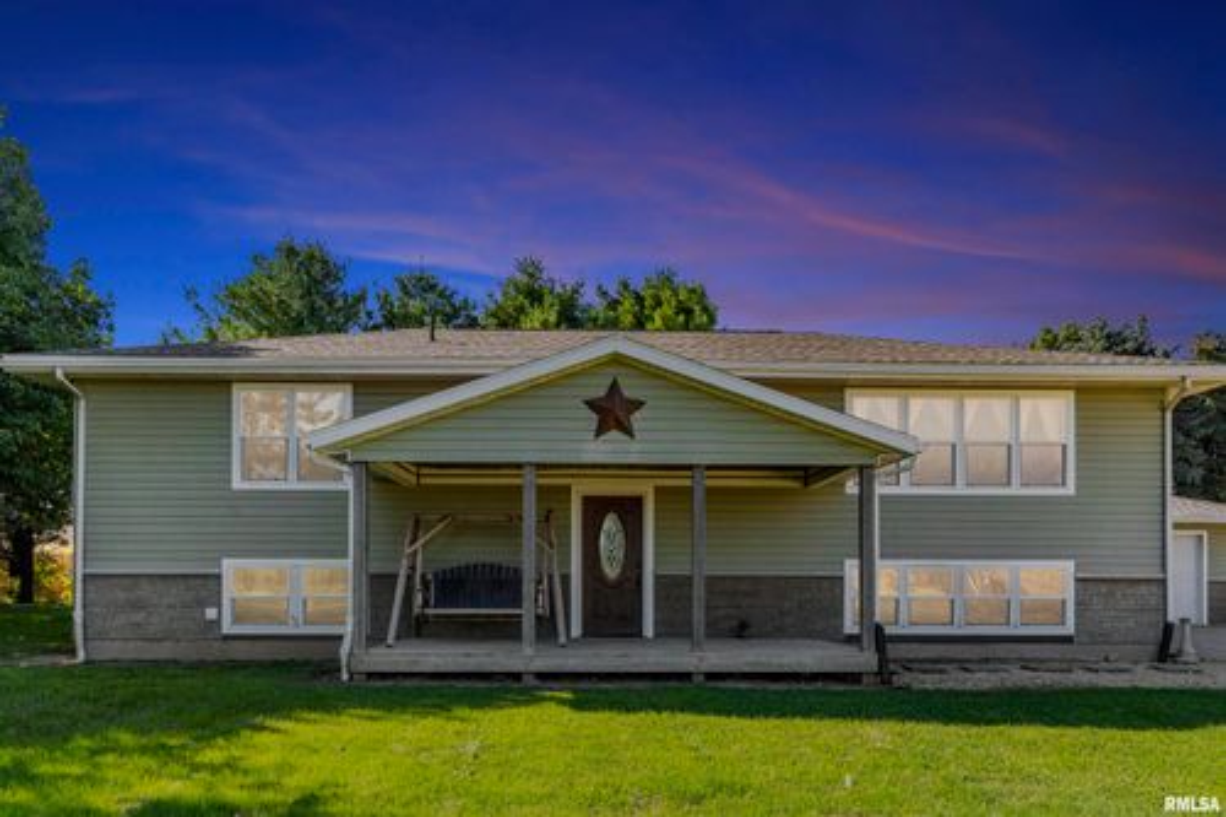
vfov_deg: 46.4
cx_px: 613
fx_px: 953
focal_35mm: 28
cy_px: 408
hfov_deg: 65.5
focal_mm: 28
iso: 500
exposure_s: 1/250
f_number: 9
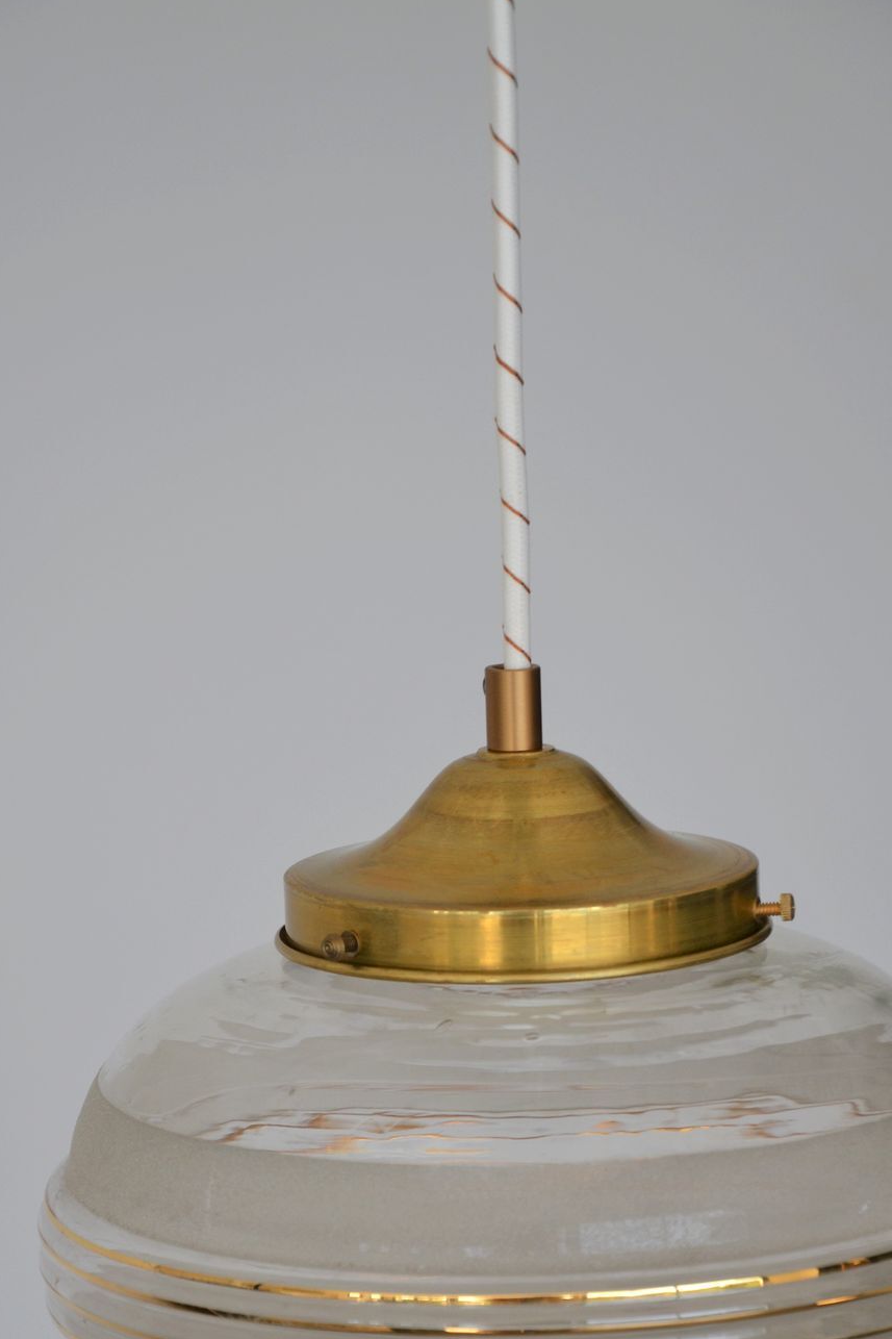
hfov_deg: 8.5
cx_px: 422
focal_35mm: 161
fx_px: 5971
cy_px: 817
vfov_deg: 12.8
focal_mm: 85
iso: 400
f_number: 5.6
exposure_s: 1/250
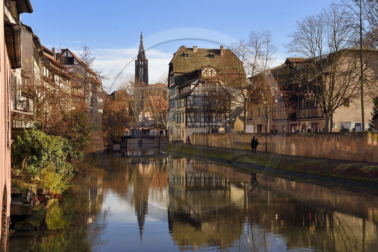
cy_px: 126
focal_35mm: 50
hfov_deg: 39.6
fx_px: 525
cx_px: 189
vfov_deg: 27.0
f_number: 10
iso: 200
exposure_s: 1/250
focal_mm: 50
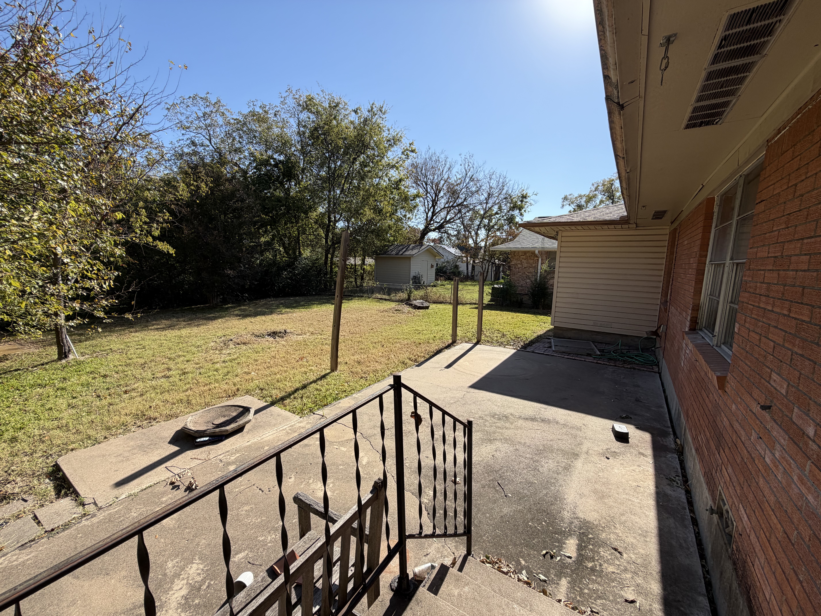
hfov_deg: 102.1
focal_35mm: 14
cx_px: 410
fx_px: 332
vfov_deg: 85.7
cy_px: 308
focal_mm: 2.22
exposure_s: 1/770
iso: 25
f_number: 2.2
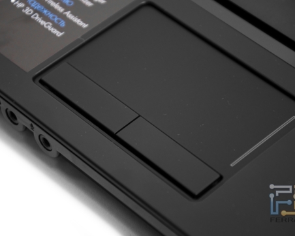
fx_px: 1568
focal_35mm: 180
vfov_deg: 8.6
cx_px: 146
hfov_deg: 10.7
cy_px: 118
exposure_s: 1/40
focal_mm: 105
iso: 400
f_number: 5.6
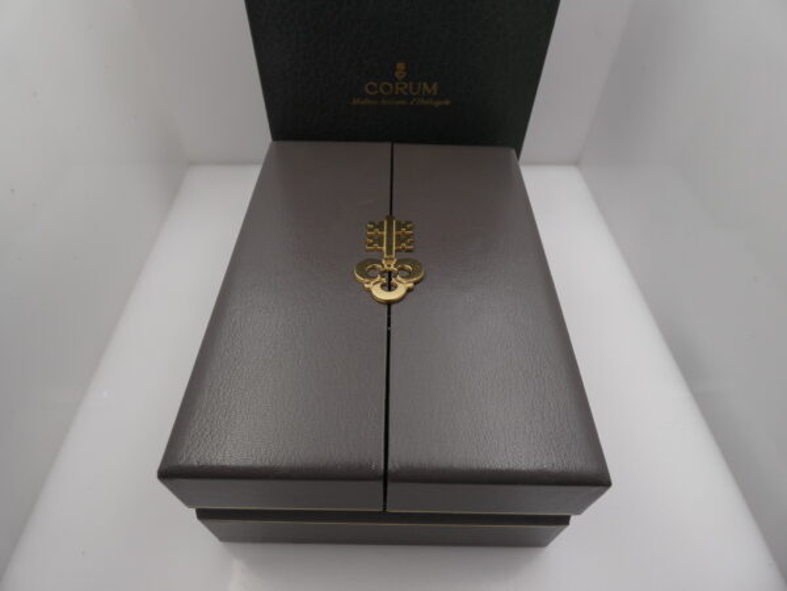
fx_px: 455
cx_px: 394
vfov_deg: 66.0
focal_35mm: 20
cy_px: 296
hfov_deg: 81.7
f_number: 2.8
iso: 80
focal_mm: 3.6
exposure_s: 1/160
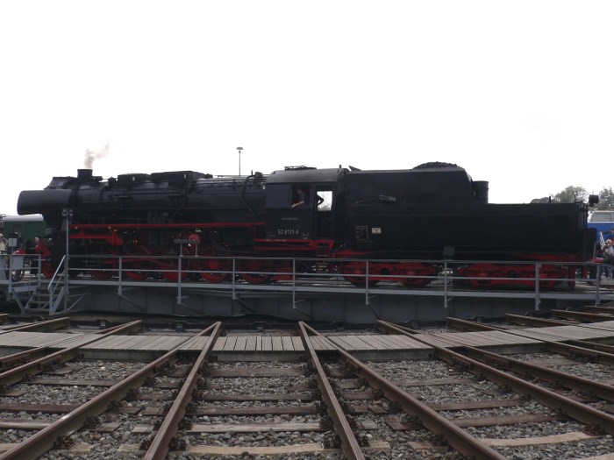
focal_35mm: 35
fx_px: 621
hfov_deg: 52.6
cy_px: 230
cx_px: 307
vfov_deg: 40.7
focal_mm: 5.8
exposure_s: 1/200
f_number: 5.6
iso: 100
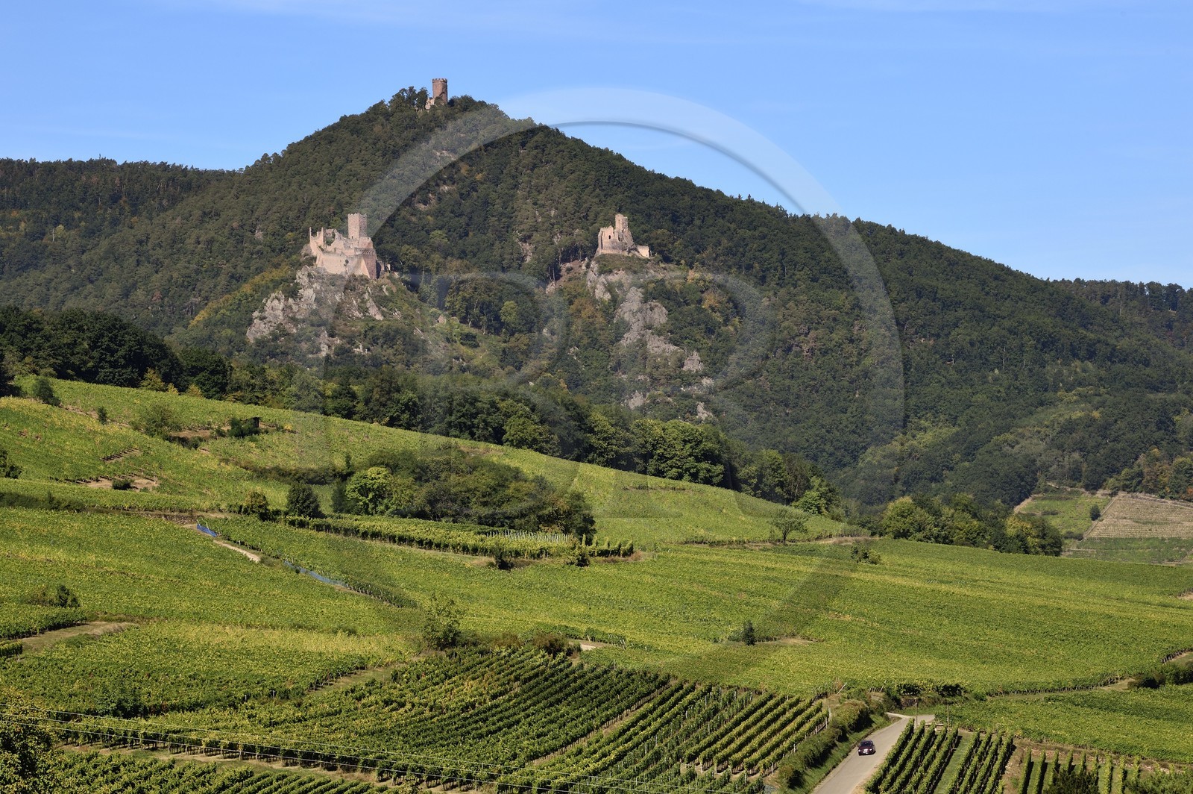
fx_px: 5132
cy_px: 397
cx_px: 596
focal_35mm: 155
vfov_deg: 8.8
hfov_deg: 13.3
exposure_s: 1/250
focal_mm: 155
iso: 200
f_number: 13
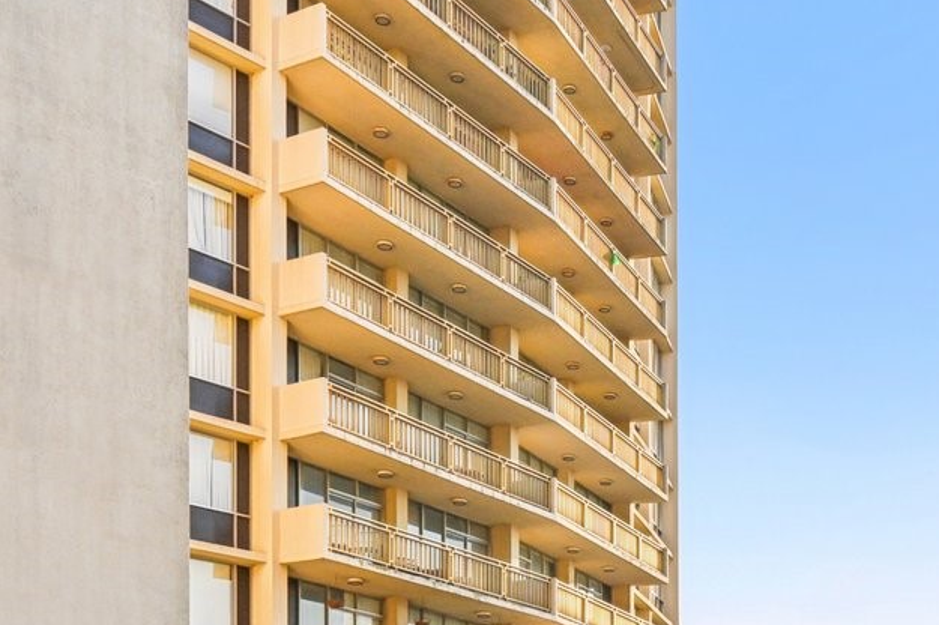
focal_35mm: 59
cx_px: 696
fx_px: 1538
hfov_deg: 33.3
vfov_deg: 20.5
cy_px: 857
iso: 400
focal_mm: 18
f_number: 8
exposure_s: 1/400
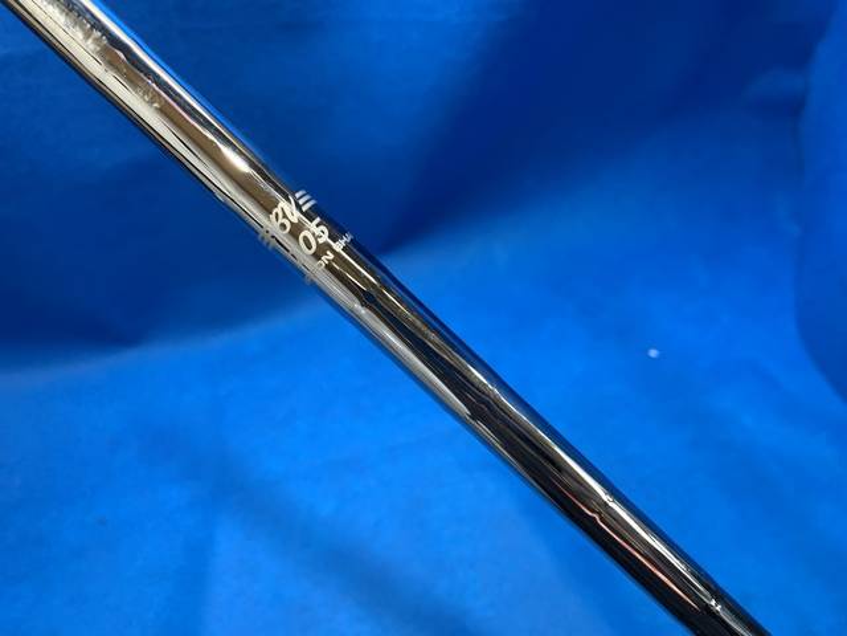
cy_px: 318
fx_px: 636
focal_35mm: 26
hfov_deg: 67.3
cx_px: 424
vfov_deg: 53.1
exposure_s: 1/60
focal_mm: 4.25
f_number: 1.8
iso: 125
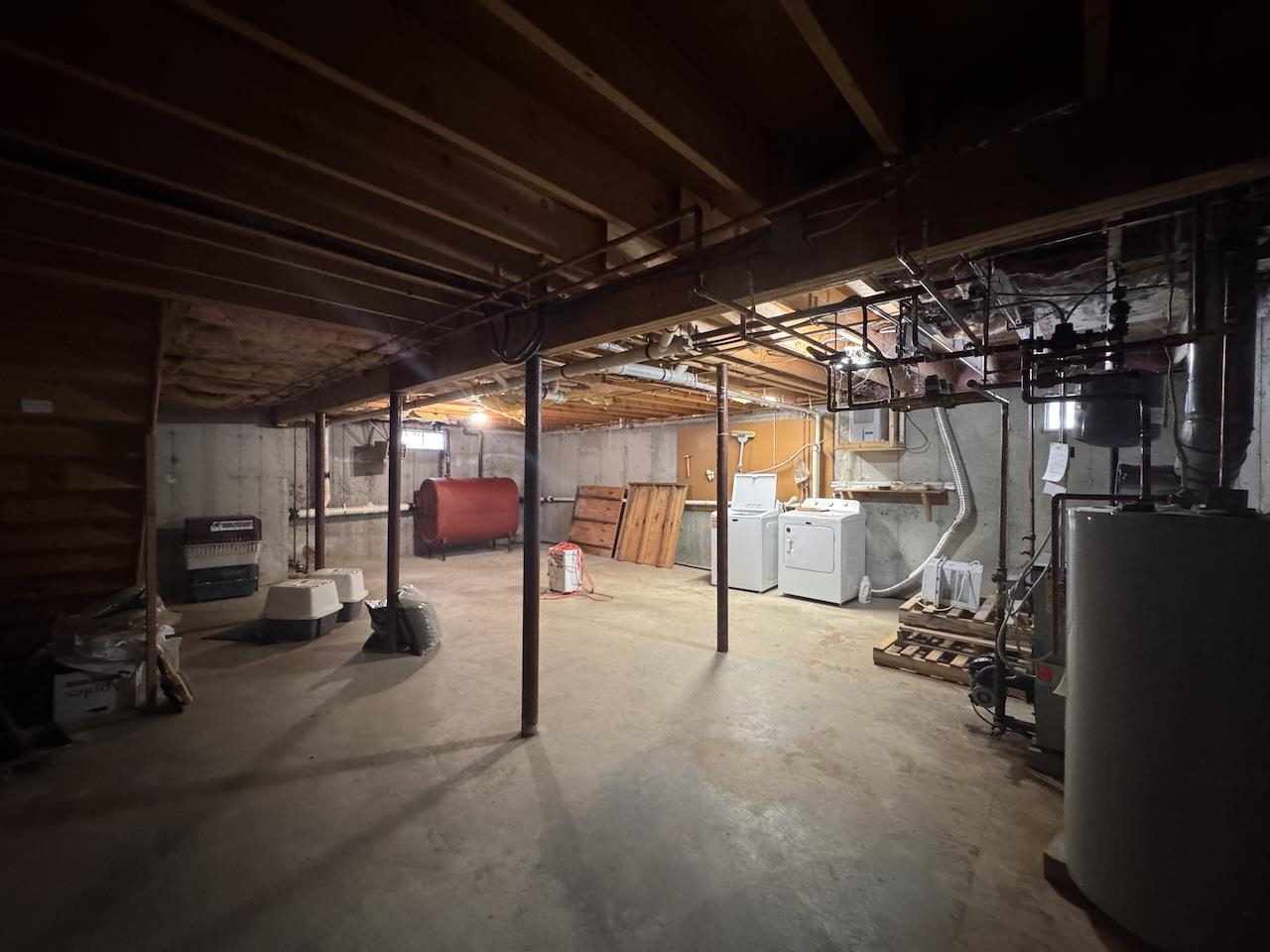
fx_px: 514
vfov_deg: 85.7
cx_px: 635
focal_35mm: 14
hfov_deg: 102.1
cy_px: 476
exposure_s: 1/60
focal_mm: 2.22
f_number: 2.2
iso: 800
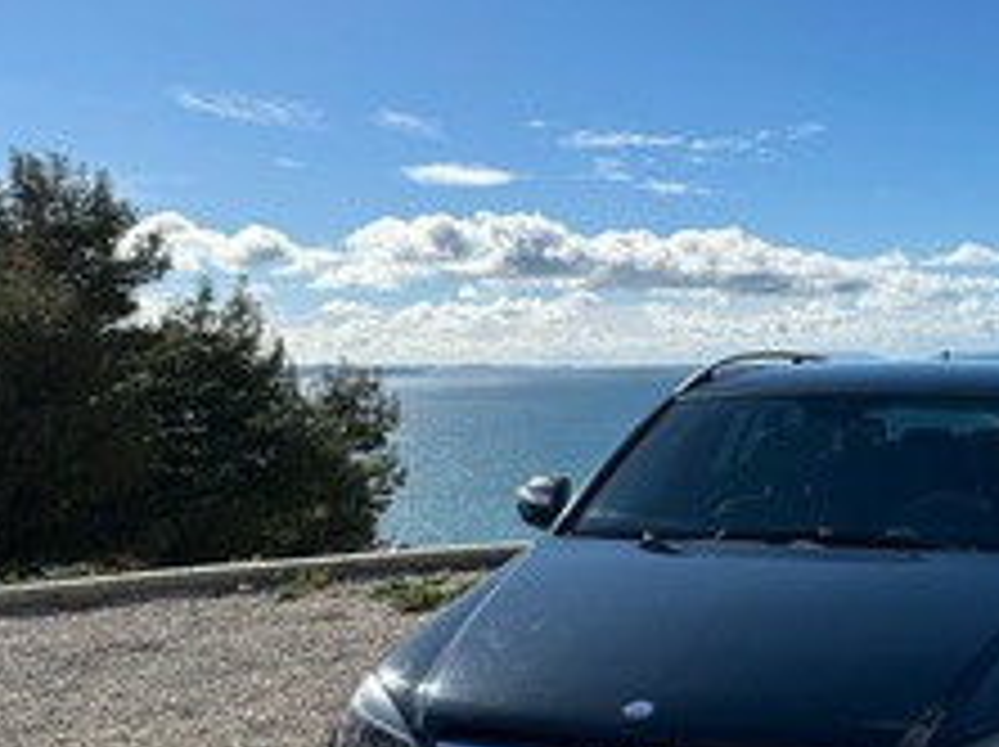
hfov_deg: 46.7
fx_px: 1124
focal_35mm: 39
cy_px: 446
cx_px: 706
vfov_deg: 36.6
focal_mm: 6.86
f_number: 1.78
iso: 80
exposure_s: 1/8197
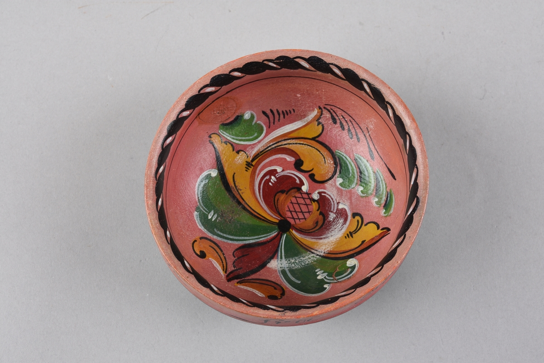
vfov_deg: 28.1
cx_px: 272
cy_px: 182
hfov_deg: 41.1
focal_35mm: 48
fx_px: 725
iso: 100
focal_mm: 32
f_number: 11
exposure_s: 1/125
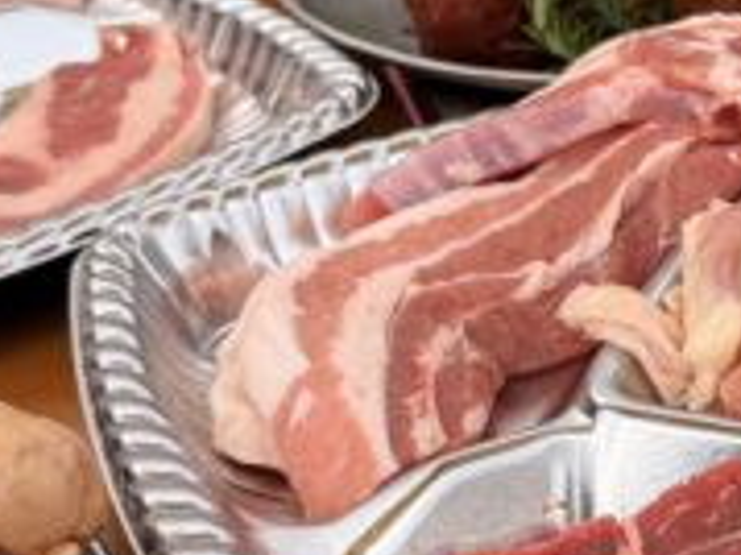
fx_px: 2182
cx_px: 658
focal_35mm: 102
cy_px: 207
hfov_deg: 19.0
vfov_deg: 14.5
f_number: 1.78
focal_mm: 6.76
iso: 80
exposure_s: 1/2907
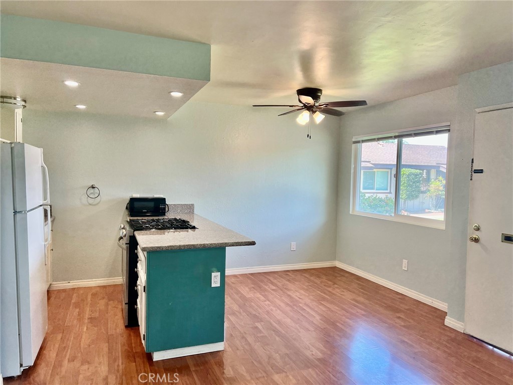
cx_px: 256
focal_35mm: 26
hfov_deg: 67.3
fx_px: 385
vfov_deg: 53.1
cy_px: 192
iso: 64
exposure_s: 1/126
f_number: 1.5
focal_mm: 5.7
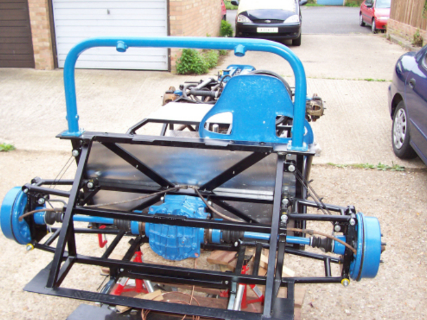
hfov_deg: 49.0
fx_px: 469
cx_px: 208
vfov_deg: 37.7
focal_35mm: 38
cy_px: 157
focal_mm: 5.6
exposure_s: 1/90
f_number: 2.8
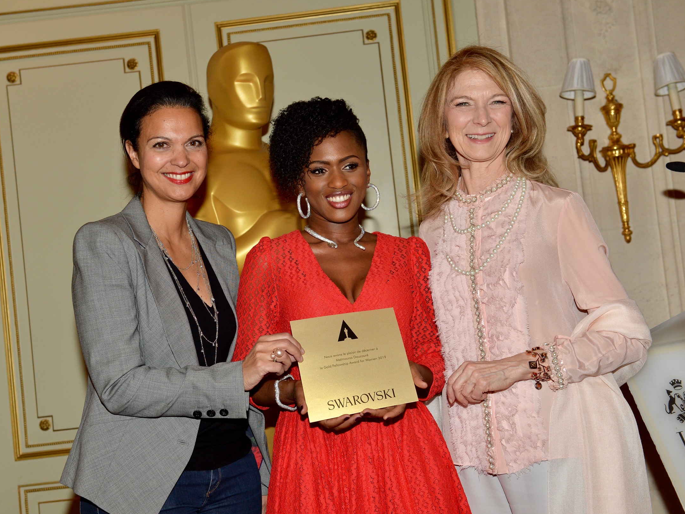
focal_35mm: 55
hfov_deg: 34.9
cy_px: 259
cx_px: 313
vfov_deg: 26.6
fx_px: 1088
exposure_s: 1/125
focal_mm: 50
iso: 640
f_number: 5.6
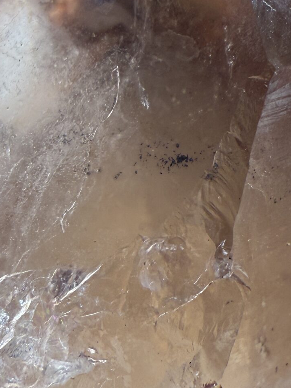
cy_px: 253
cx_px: 93
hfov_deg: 22.8
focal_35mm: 64
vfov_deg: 30.1
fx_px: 717
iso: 64
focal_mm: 2.22
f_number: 2.2
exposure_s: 1/101
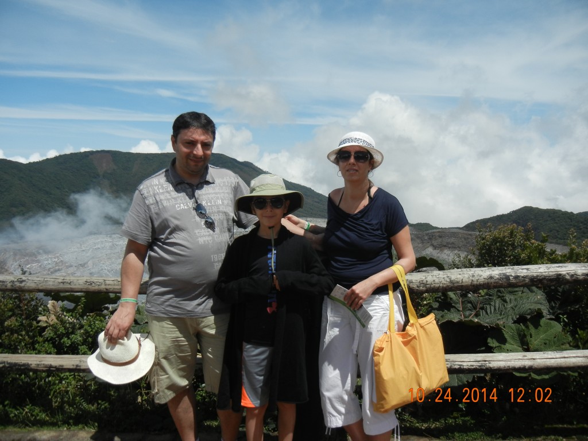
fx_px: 510
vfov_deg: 46.8
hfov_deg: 60.0
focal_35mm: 30
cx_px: 294
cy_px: 220
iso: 160
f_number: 7
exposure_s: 1/676
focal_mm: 5.4
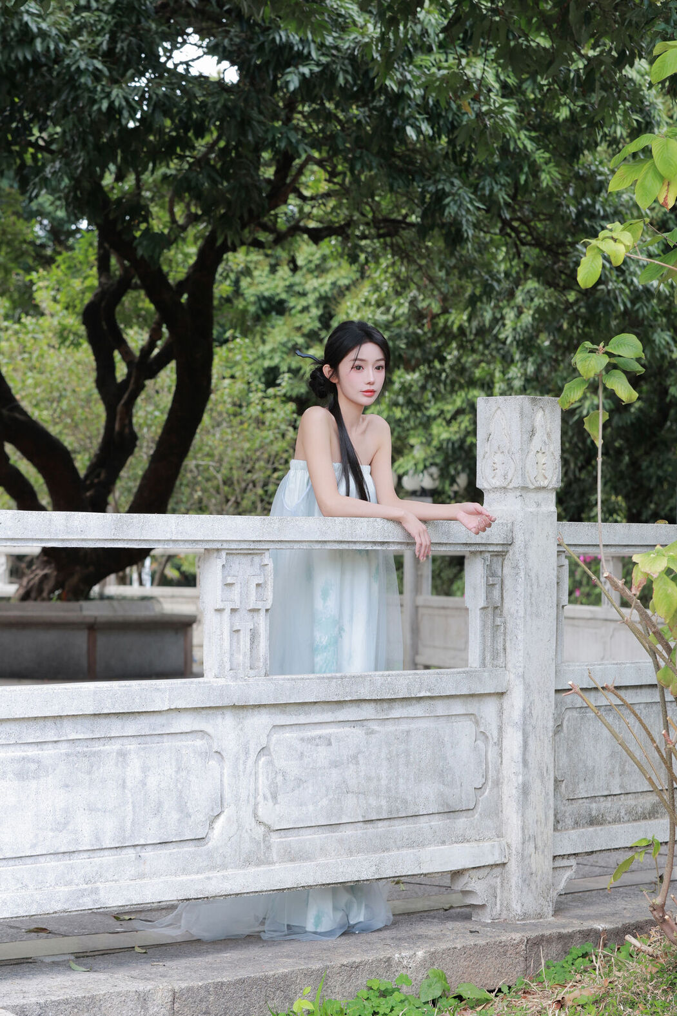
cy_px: 508
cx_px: 338
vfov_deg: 21.7
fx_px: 2651
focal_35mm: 94
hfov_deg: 14.6
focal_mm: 95
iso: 640
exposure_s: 1/100
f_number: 7.1
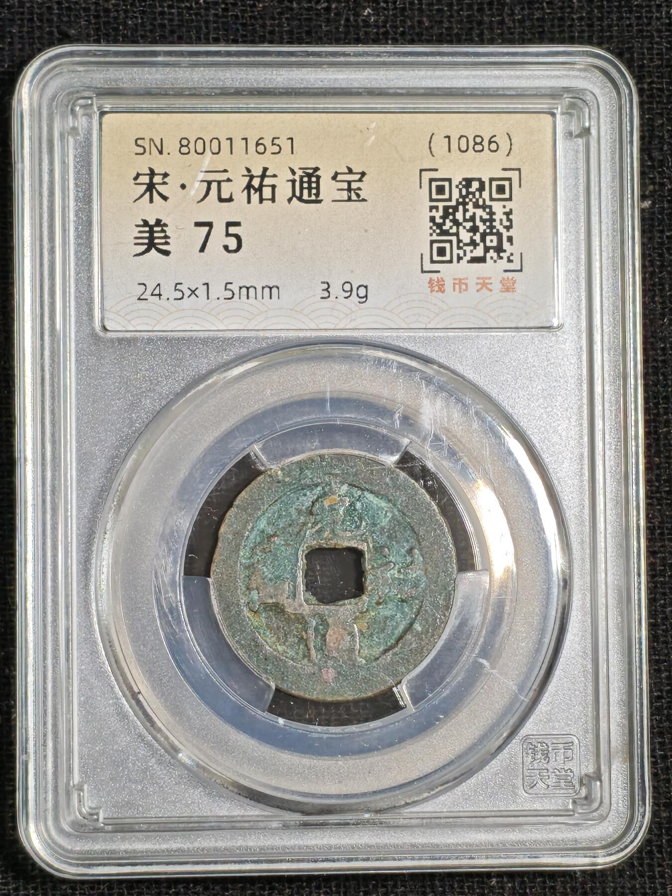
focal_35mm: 120
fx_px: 3106
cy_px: 448
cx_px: 336
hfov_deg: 12.3
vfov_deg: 16.4
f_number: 1.5
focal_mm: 4.94
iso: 50
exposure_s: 1/860
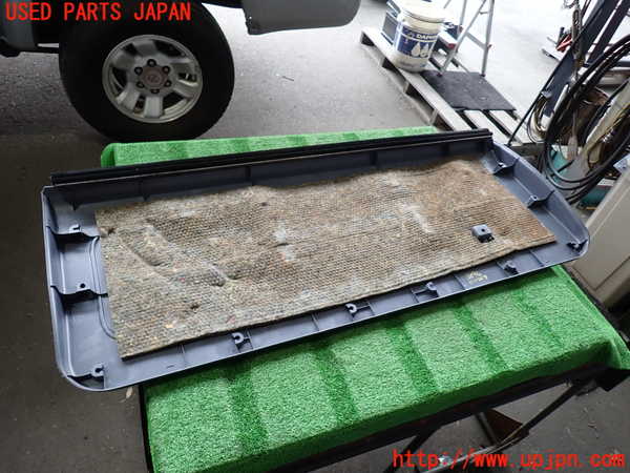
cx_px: 315
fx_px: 455
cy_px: 236
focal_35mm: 25
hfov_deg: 69.4
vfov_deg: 54.9
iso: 125
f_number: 2
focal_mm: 4.5
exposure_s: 1/60
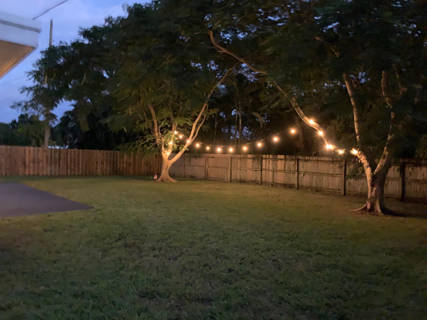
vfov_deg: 53.1
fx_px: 321
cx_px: 214
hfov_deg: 67.3
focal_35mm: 26
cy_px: 160
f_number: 1.8
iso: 1600
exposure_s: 1/4
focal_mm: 4.25
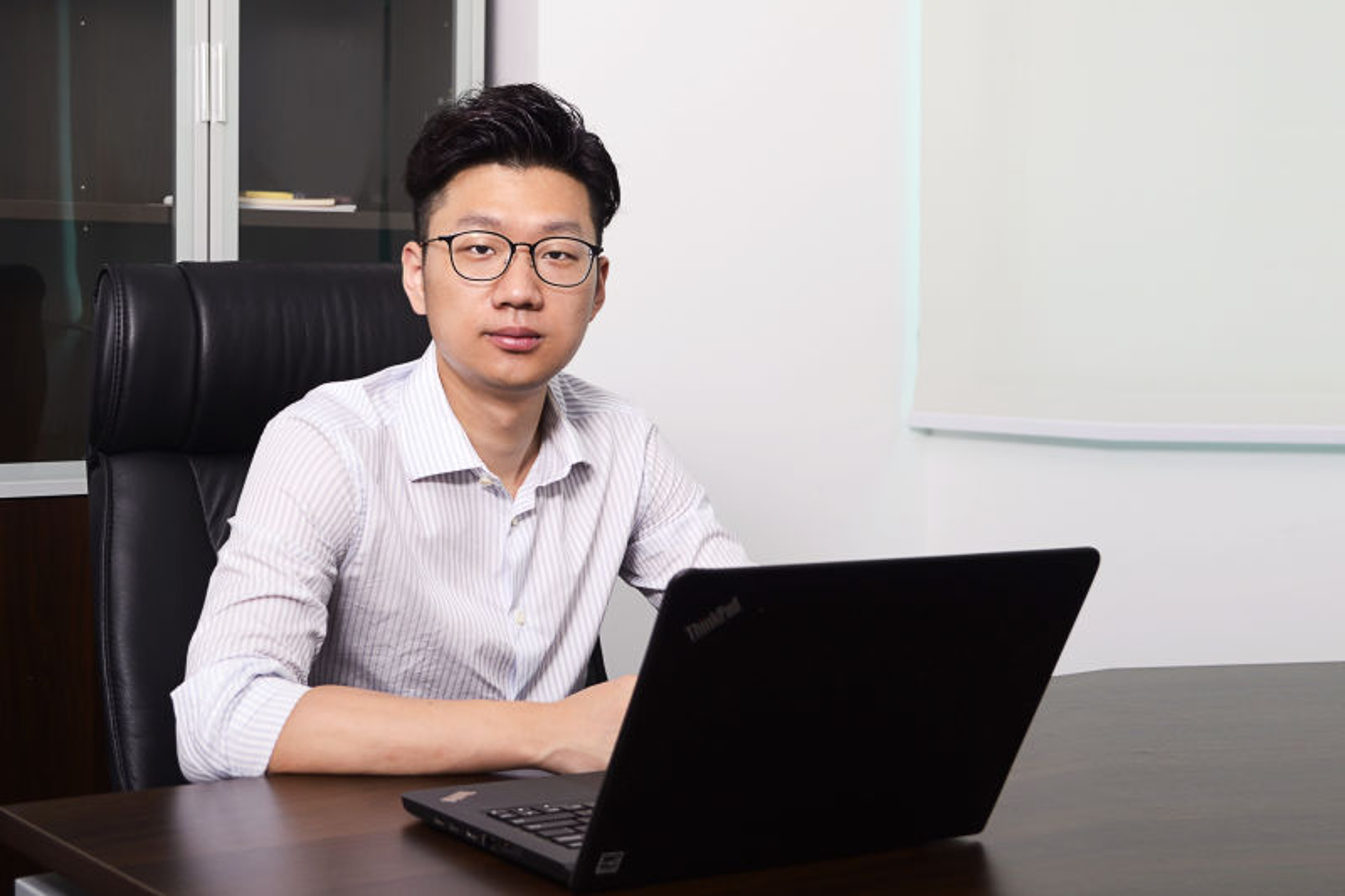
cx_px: 672
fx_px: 2129
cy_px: 448
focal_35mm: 57
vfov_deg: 23.8
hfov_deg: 35.1
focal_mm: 38
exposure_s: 1/80
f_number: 5
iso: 100
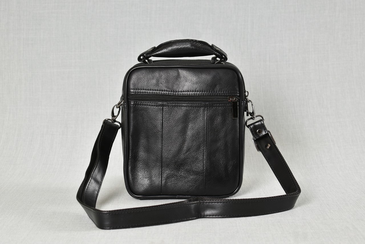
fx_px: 792
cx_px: 182
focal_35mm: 78
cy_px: 122
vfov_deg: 17.5
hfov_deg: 26.0
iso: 100
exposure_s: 1/1.6
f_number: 6.3
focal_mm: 52
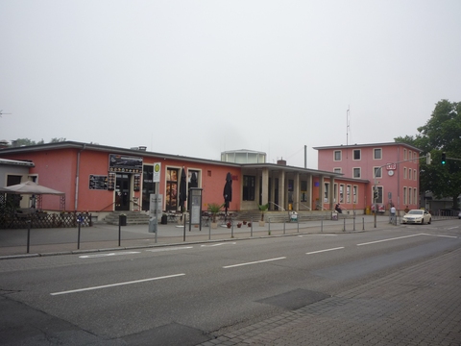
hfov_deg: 56.8
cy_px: 173
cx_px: 230
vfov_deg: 44.2
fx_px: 426
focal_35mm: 32
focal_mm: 5.2
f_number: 4
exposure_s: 1/400
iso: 100
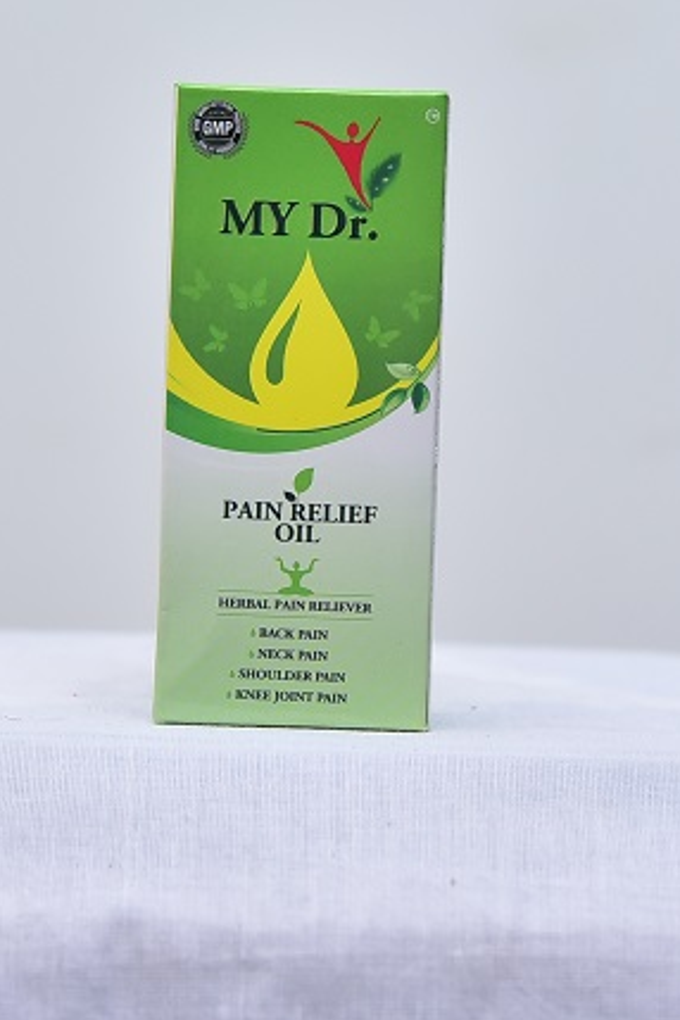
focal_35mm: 76
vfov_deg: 26.6
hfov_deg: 17.9
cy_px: 466
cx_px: 330
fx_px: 2153
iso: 1250
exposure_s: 1/125
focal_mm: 62
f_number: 4
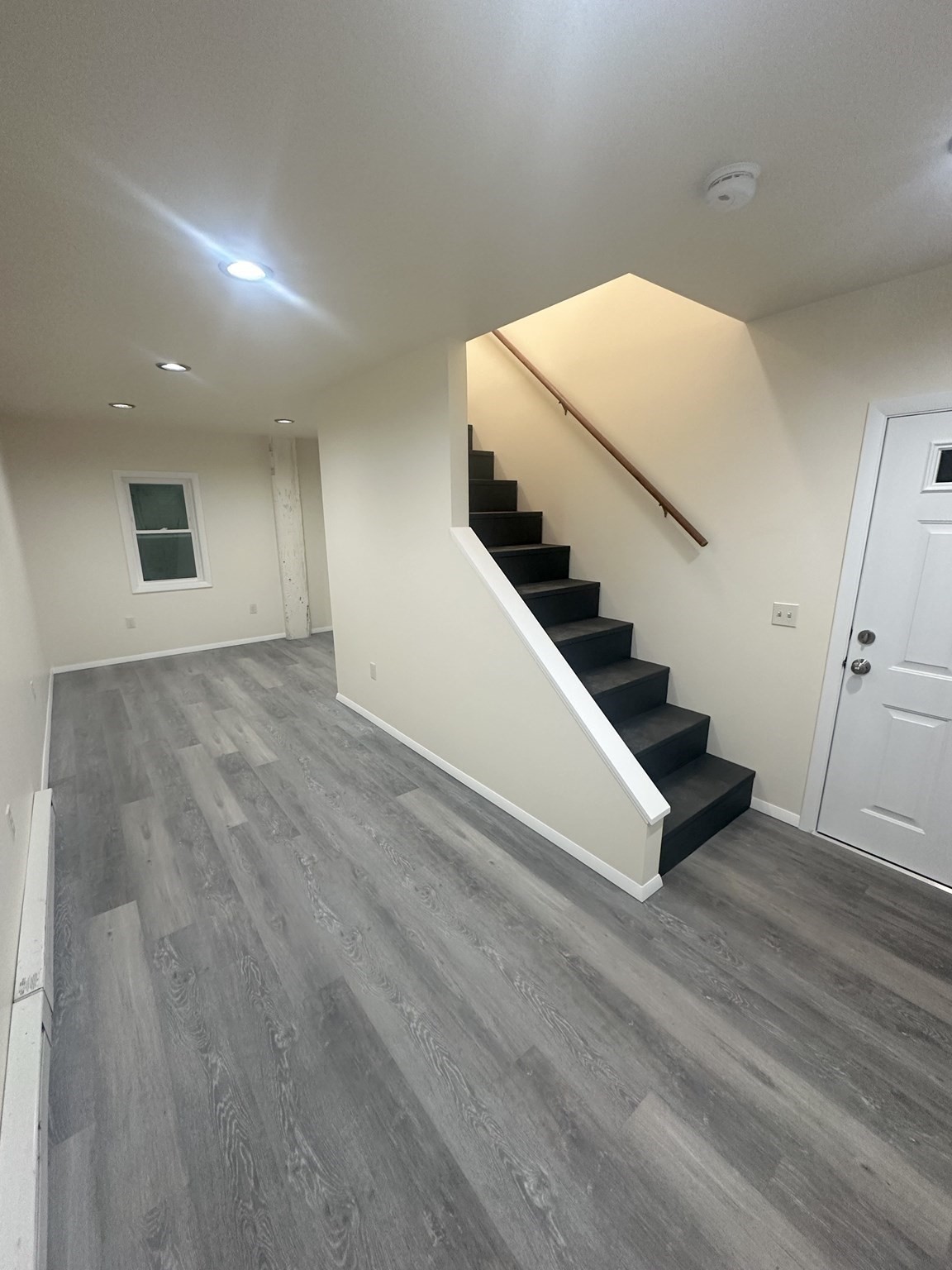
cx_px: 476
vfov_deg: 102.1
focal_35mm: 14
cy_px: 635
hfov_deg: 85.7
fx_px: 513
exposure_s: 1/120
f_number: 2.2
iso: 250
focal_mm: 2.22
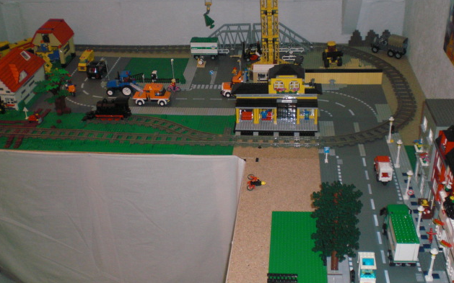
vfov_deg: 31.2
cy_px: 135
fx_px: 507
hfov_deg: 48.2
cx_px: 229
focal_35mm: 41
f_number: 3.1
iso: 200
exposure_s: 1/30
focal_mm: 6.3
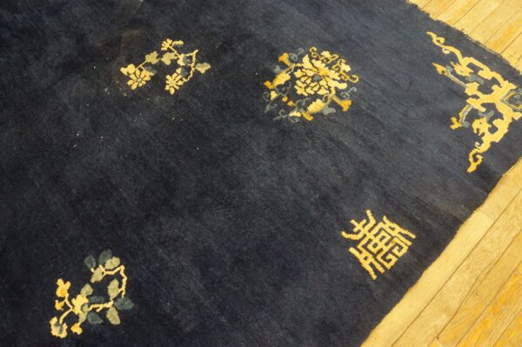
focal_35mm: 27
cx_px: 261
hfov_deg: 67.4
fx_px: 391
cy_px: 174
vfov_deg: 47.9
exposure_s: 1/60
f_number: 4
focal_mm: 18
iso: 2500
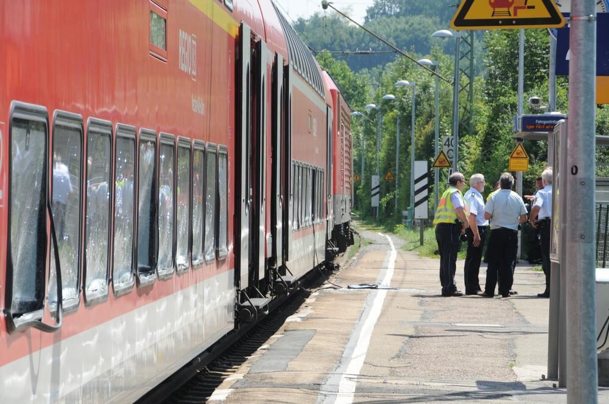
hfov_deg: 10.6
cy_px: 202
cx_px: 304
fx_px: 3294
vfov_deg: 7.0
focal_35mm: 195
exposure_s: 1/500
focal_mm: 130
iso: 500
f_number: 11
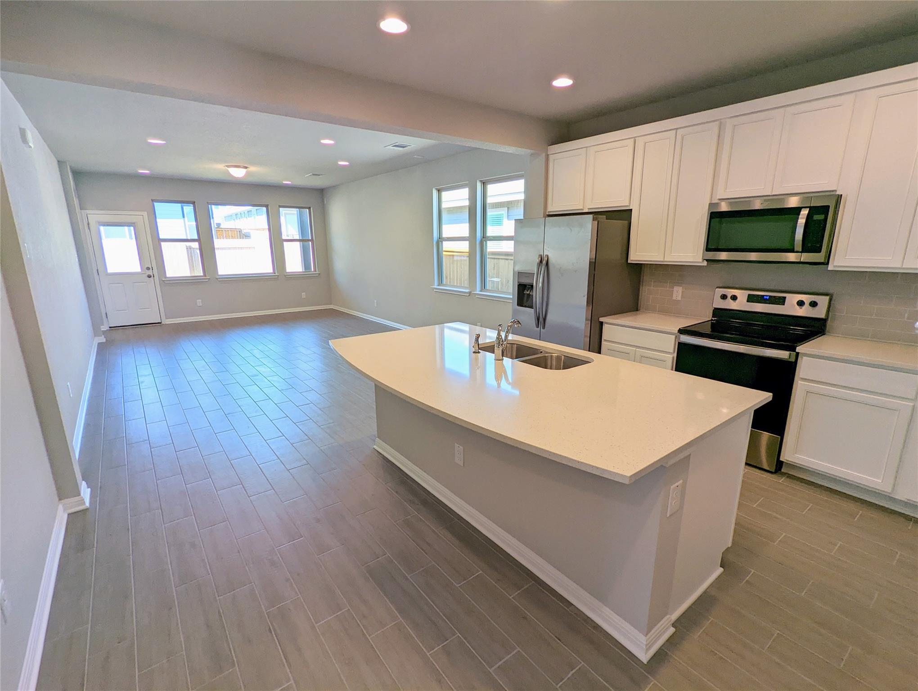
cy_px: 346
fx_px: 425
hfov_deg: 94.4
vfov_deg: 78.2
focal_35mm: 16
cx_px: 459
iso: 96
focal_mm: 2.35
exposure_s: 1/173
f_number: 2.2
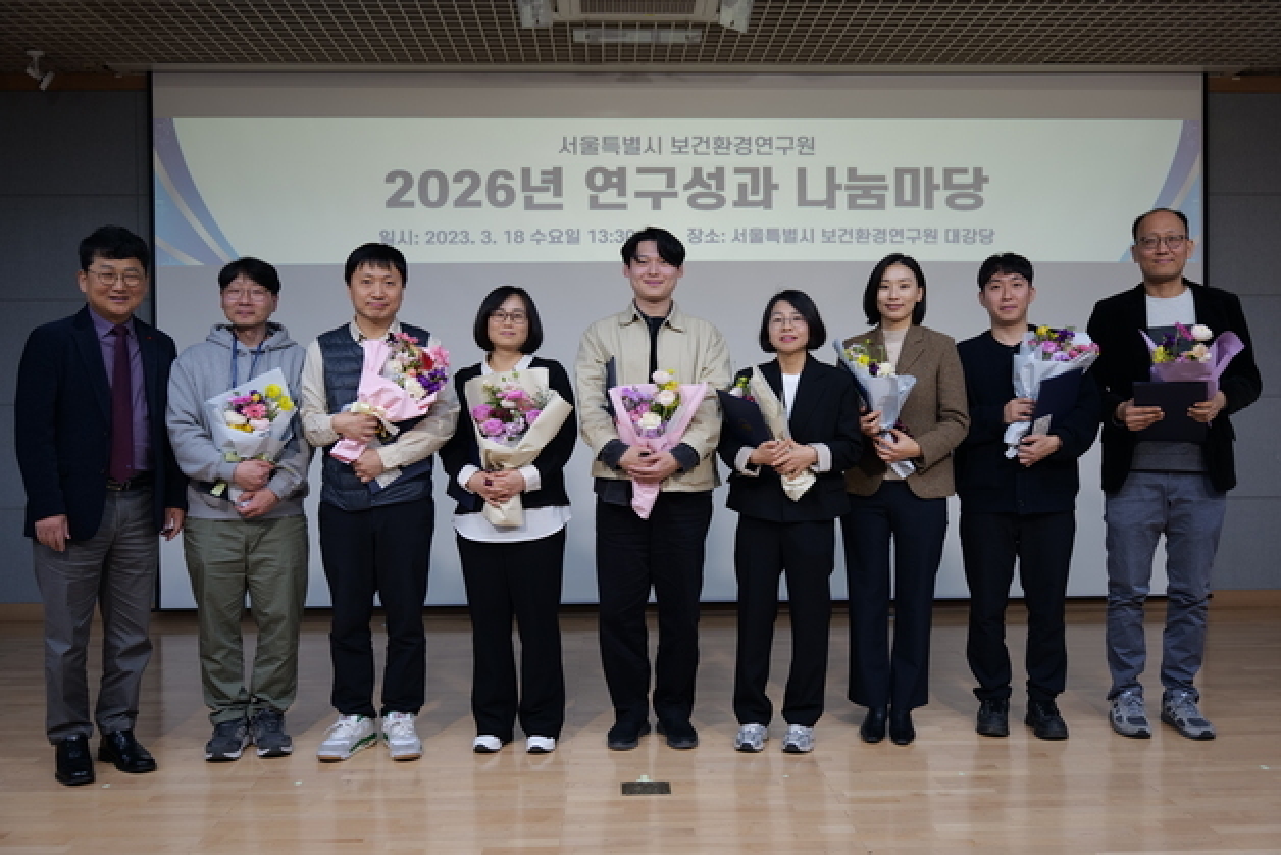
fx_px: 1174
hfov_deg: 57.2
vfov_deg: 40.0
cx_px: 640
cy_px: 428
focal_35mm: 33
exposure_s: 1/60
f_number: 2.8
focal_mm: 33
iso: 250
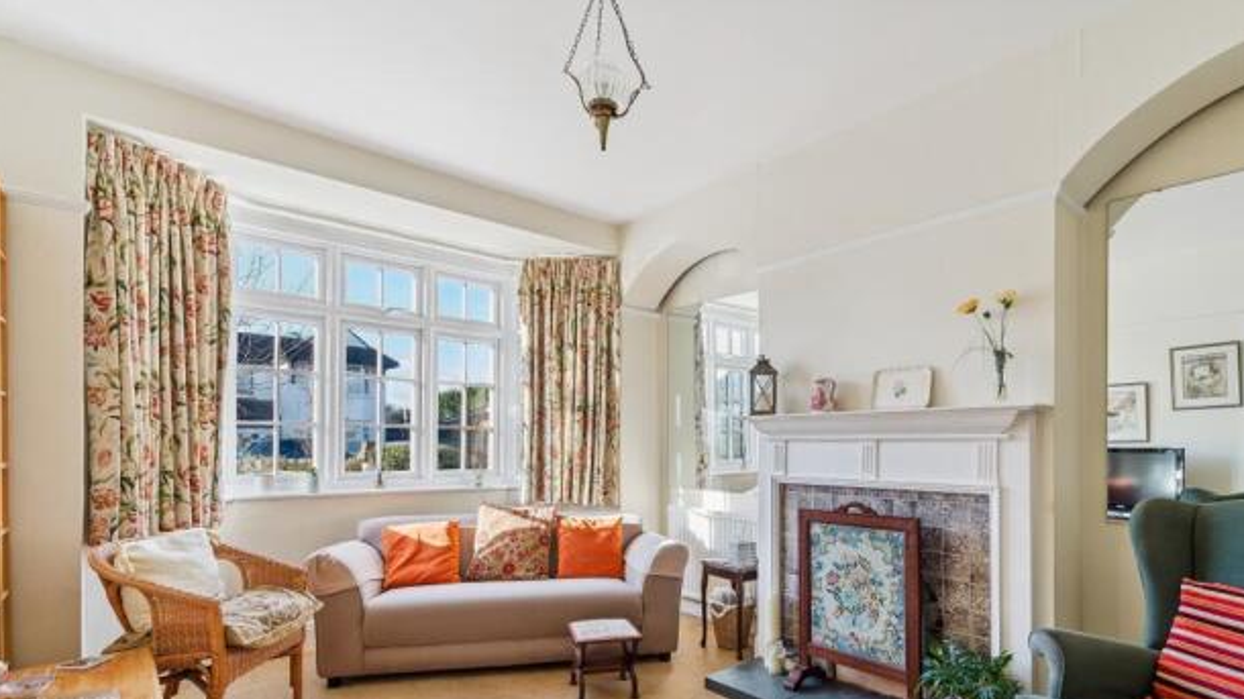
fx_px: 594
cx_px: 658
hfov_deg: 92.6
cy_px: 441
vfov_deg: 60.1
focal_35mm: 18
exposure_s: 1/40
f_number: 5.6
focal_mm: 16
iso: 320
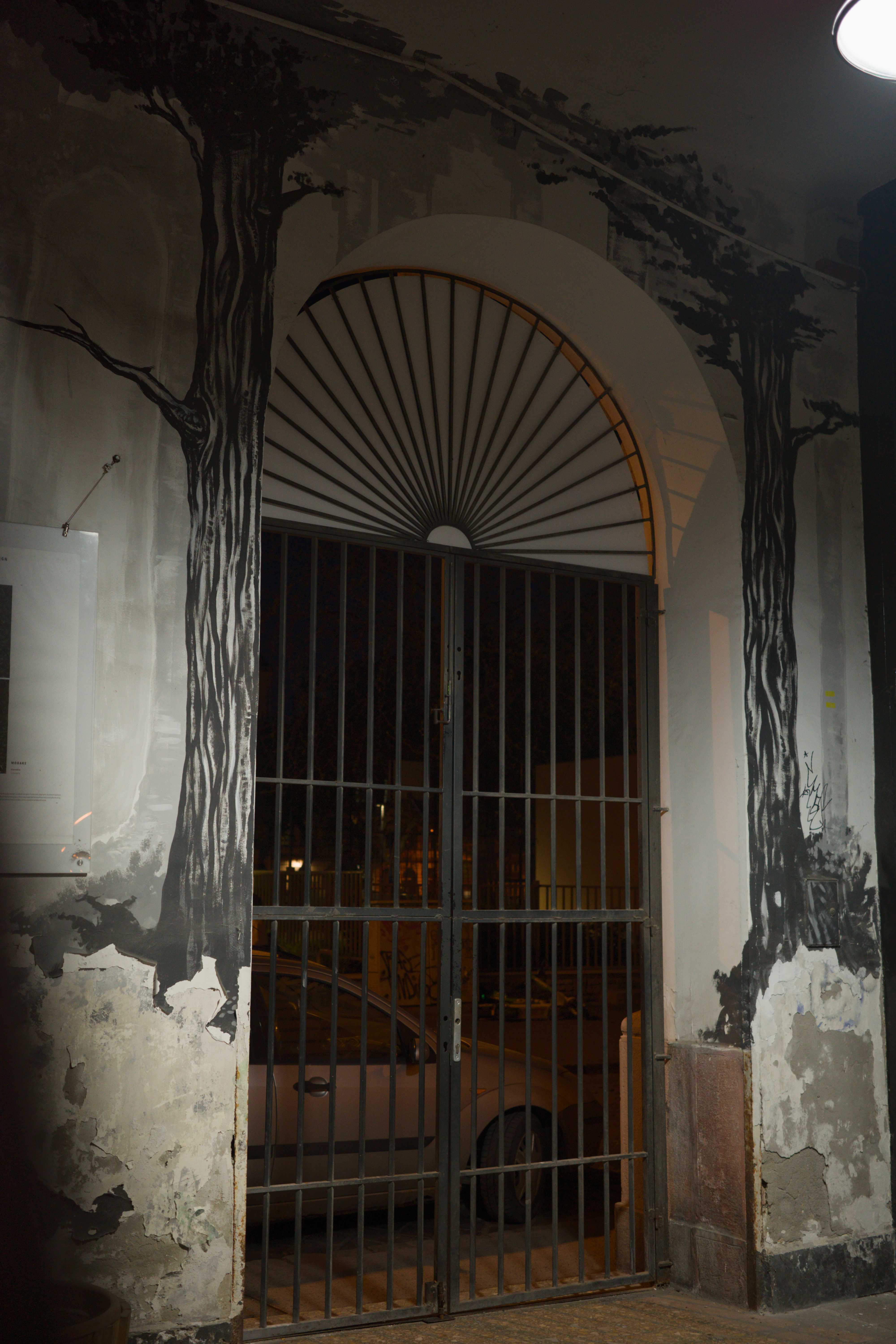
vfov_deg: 48.5
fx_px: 1493
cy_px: 672
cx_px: 448
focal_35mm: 40
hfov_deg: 33.4
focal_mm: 26
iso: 500
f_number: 2.8
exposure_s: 1/30
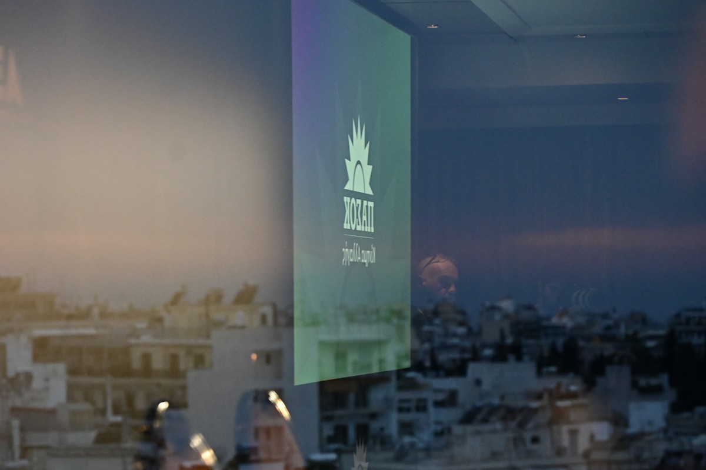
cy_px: 235
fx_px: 1823
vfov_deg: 14.7
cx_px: 353
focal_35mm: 93
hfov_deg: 21.9
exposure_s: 1/640
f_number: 4
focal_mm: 93
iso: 2500
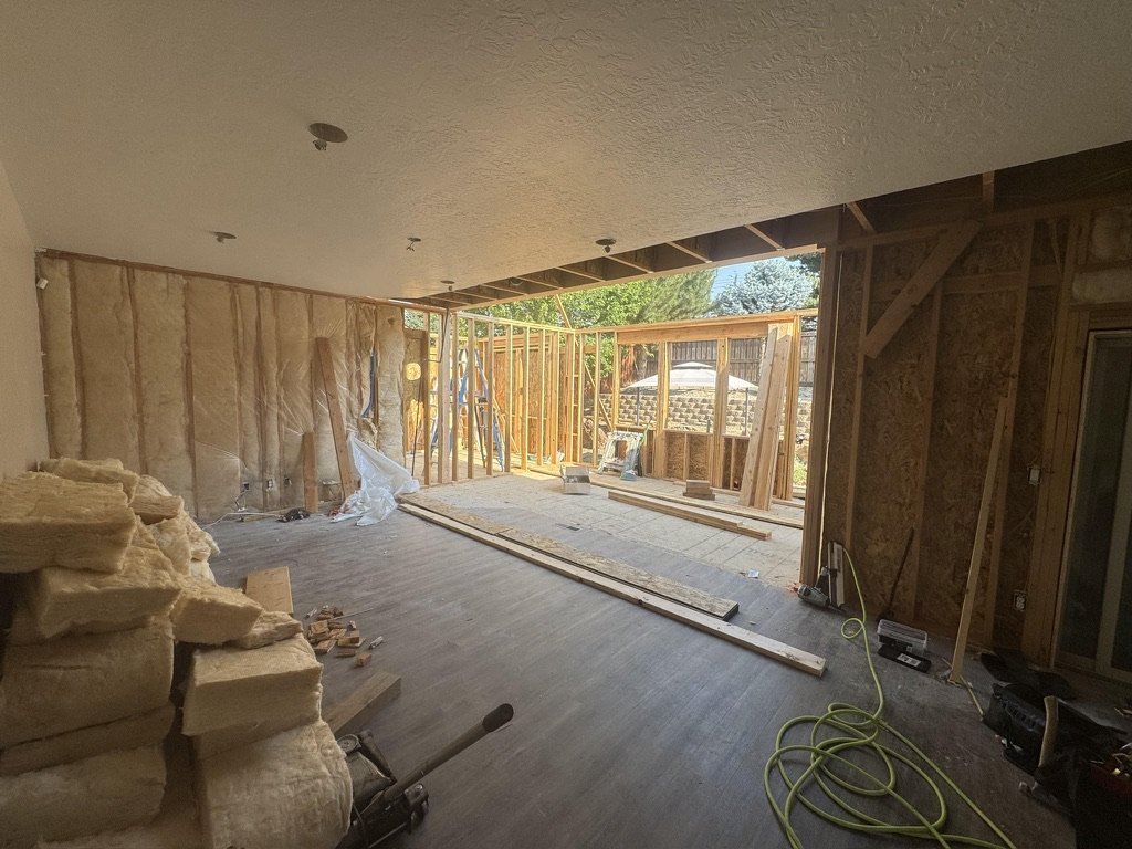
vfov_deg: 85.7
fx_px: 458
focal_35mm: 14
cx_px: 566
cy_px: 424
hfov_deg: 102.1
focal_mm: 2.22
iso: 40
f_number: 2.2
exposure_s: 1/381
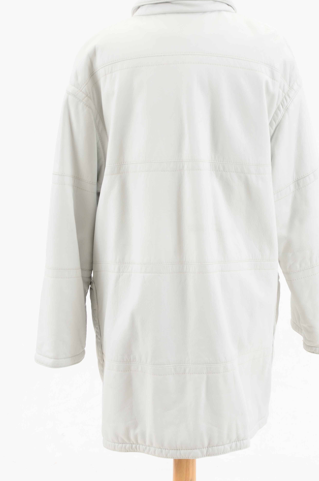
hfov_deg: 14.6
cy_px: 202
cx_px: 181
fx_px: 1242
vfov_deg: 21.9
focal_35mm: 93
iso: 160
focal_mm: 50
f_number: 8
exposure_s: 1/80
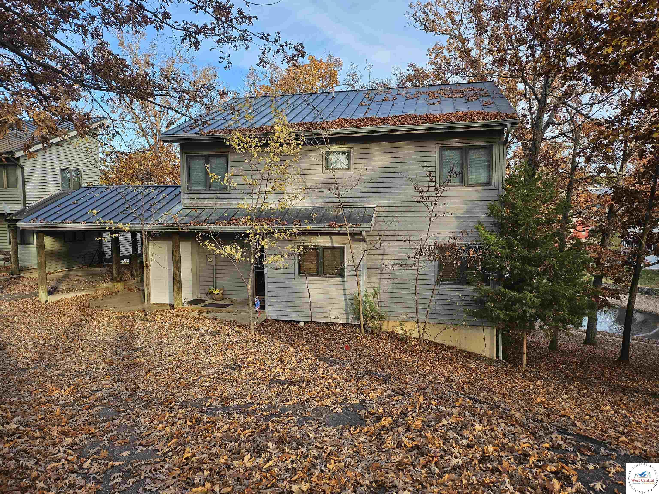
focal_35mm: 24
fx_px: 457
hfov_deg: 71.6
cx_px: 330
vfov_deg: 56.8
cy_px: 247
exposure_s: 1/563
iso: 50
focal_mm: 5
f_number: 1.8
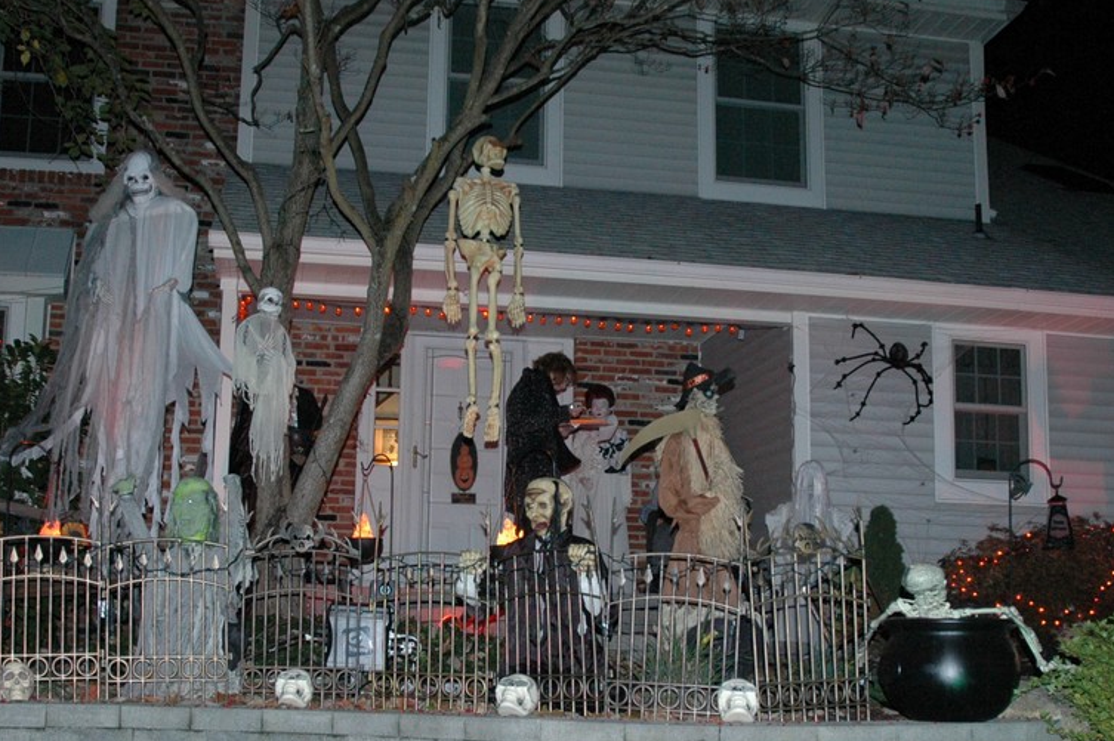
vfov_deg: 31.0
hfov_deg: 45.4
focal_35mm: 43
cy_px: 472
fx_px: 1330
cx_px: 504
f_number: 4
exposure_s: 1/60
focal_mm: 18
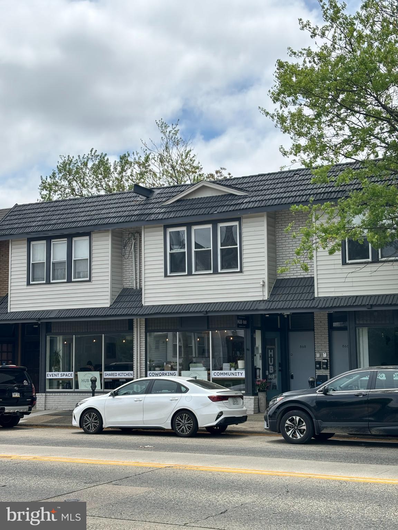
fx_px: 797
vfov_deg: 36.8
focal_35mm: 52
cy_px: 265
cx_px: 199
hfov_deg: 28.0
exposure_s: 1/1667
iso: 32
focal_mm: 5.96
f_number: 1.6
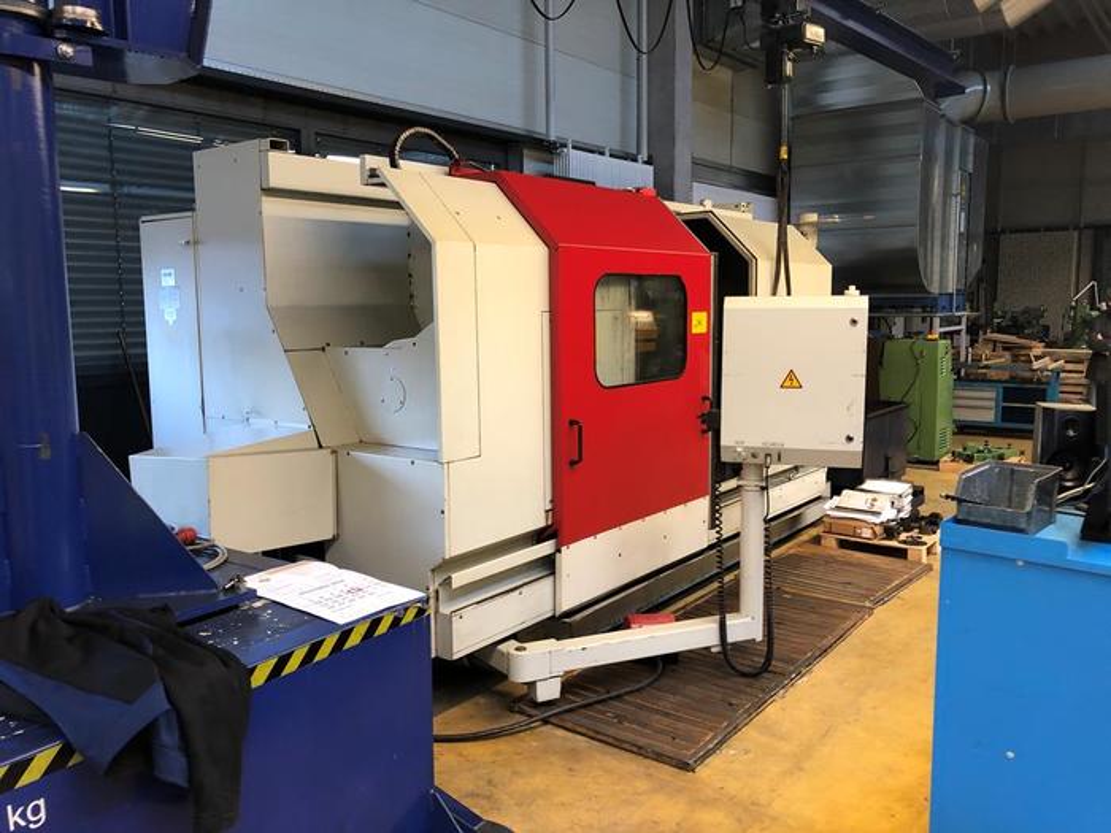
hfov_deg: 63.4
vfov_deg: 49.7
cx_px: 556
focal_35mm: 28
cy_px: 416
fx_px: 899
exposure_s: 1/17
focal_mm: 3.99
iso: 50
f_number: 1.8
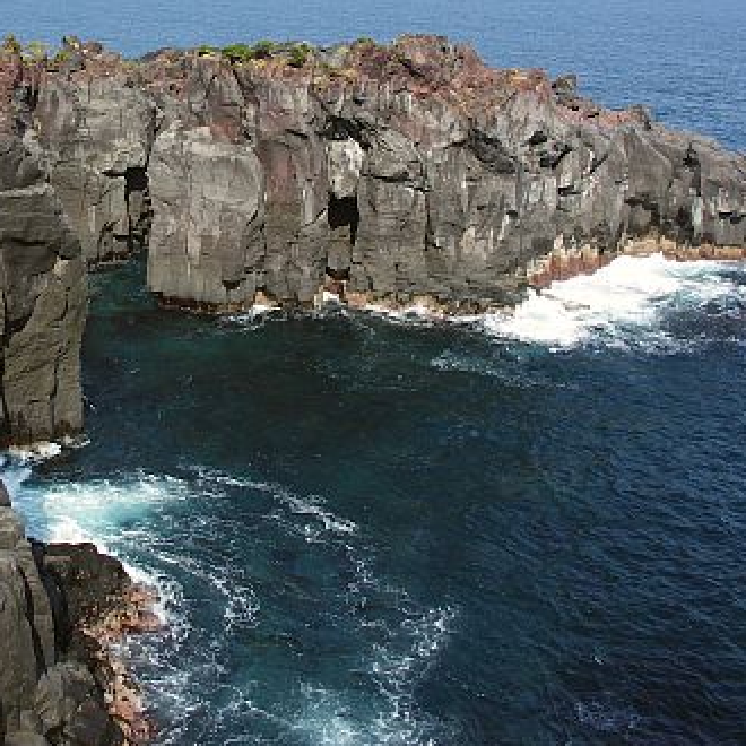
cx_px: 158
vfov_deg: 34.8
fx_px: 1170
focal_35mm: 48
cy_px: 212
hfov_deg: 34.4
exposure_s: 1/200
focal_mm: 7.2
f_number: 5.6
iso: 50
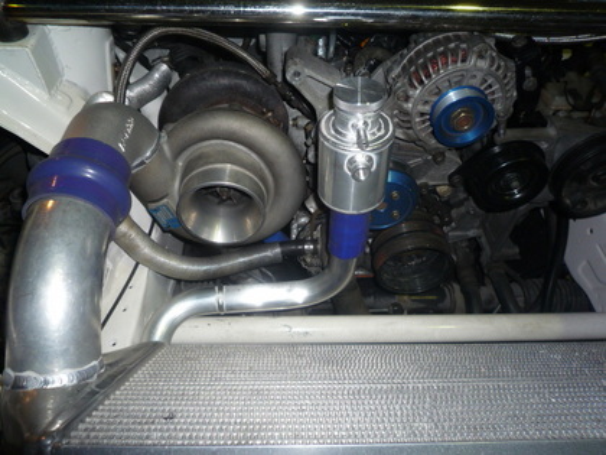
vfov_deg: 54.9
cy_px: 228
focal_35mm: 25
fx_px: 438
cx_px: 303
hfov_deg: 69.4
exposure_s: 1/30
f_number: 2.8
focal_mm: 4.4
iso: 100
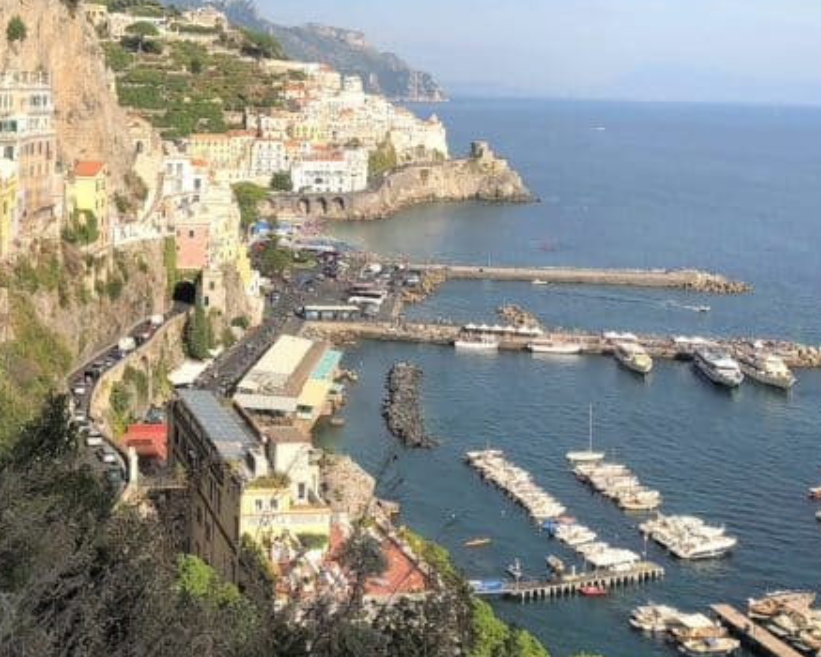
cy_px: 184
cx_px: 184
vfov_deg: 29.9
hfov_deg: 36.3
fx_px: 1215
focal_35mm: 50
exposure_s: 1/2288
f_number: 1.8
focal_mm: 3.99
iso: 20
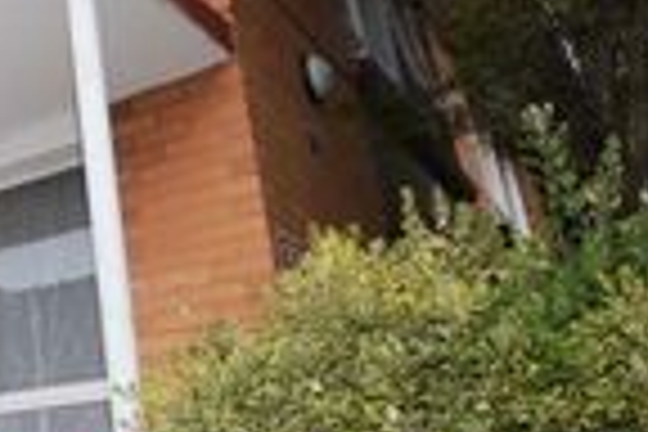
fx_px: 882
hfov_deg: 28.6
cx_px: -288
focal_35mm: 49
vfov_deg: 27.4
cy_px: 268
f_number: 4
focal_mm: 10
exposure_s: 1/200
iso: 110
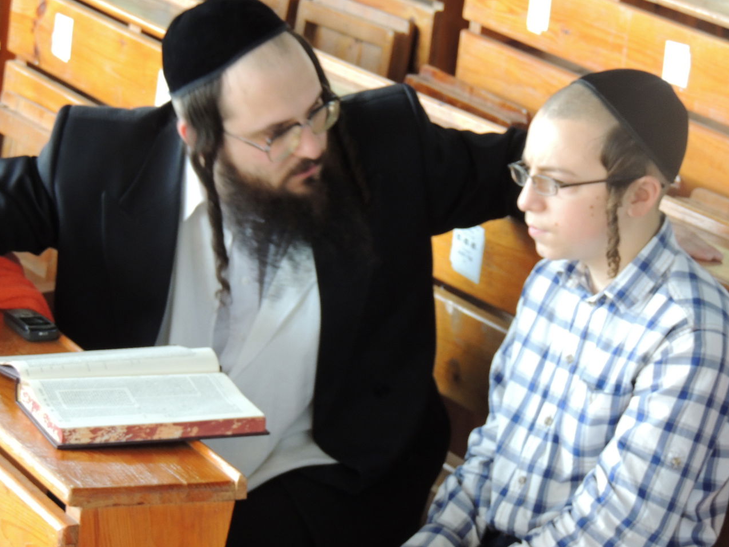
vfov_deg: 10.0
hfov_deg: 13.3
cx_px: 396
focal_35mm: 148
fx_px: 3117
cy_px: 281
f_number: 4.3
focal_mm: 24
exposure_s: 1/30
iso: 400
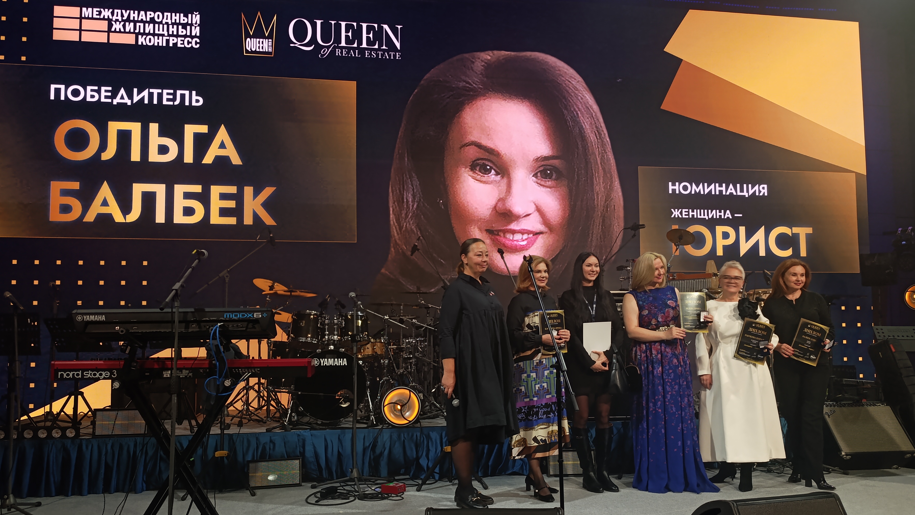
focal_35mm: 29
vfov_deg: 40.1
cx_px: 469
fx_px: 704
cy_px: 291
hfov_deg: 66.1
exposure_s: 1/100
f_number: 1.6
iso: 500
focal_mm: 6.14
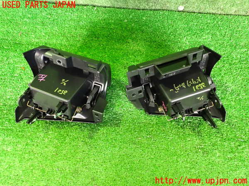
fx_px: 216
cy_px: 93
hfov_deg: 60.0
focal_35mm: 30
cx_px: 124
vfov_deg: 46.8
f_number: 2.3
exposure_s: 1/25
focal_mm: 5.4
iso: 800
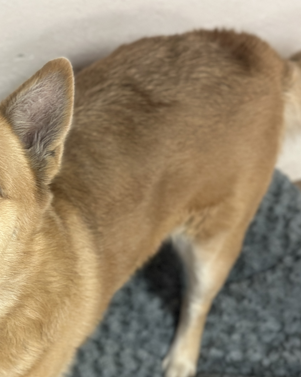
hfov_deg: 16.7
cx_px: -33
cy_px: 267
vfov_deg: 21.4
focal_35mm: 89
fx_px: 991
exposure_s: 1/60
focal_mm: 6.86
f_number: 1.78
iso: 250
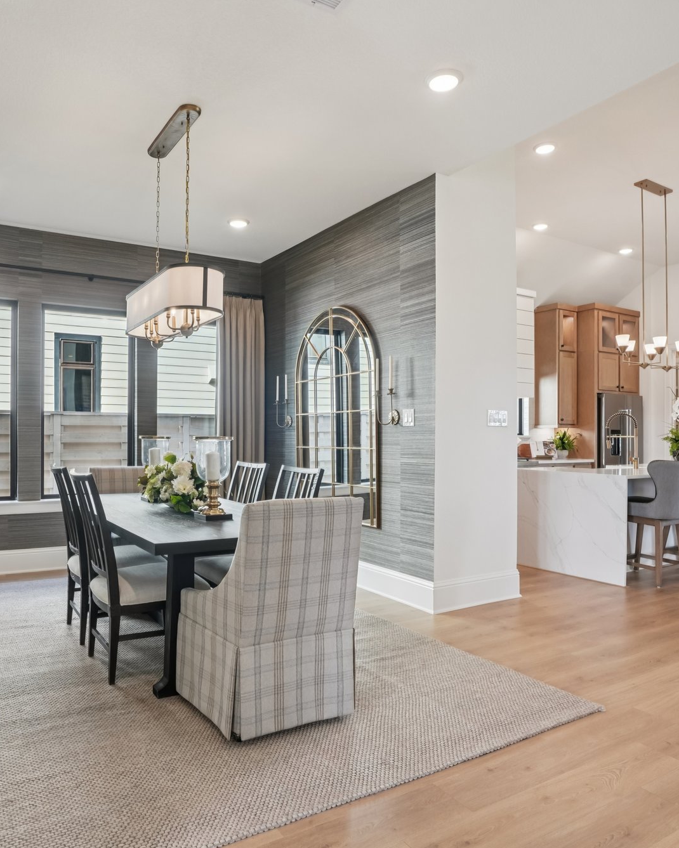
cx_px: 282
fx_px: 578
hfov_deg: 60.5
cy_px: 421
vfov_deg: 72.6
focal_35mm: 23
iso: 400
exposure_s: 1/30
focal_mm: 16
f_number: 8
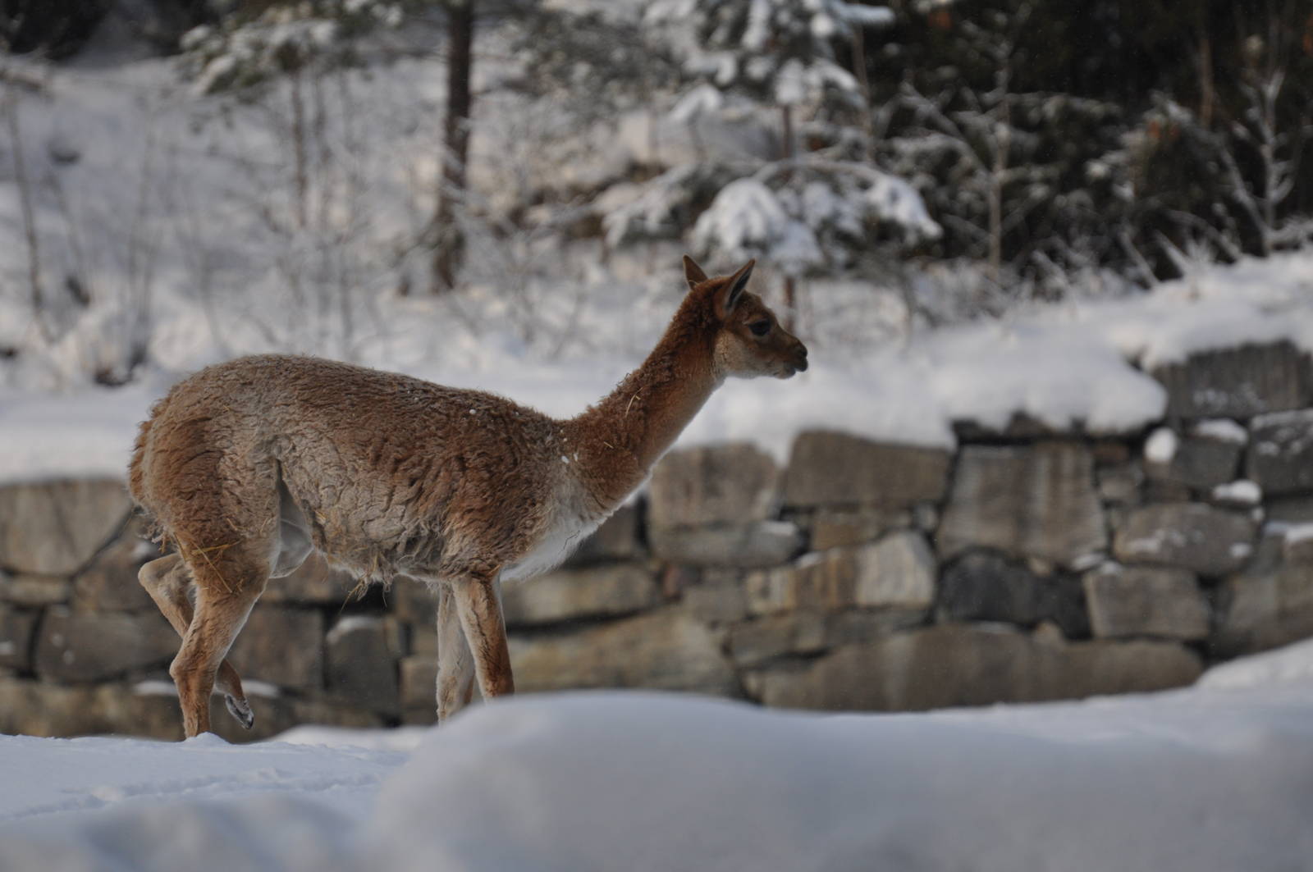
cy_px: 436
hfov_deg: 4.6
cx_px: 656
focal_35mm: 450
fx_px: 16394
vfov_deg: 3.0
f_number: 5.6
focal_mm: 300
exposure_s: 1/500
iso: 320
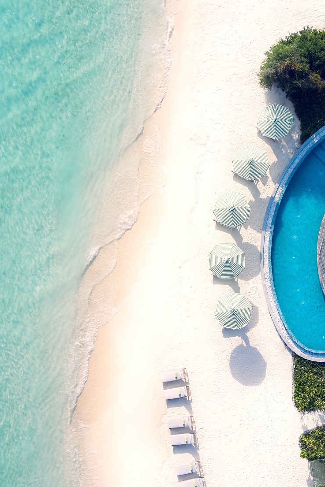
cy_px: 233
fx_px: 772
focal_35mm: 57
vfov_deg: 35.0
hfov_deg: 23.6
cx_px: 231
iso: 100
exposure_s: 1/100
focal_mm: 10.26
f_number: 2.8
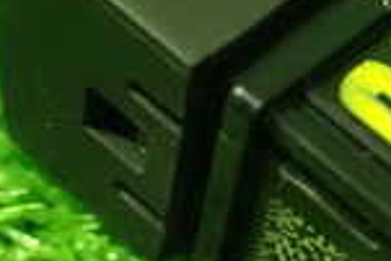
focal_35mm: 124
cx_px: 466
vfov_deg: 11.1
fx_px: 1348
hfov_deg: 15.9
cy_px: 111
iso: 1600
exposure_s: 1/20
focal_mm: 5.4
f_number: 2.3
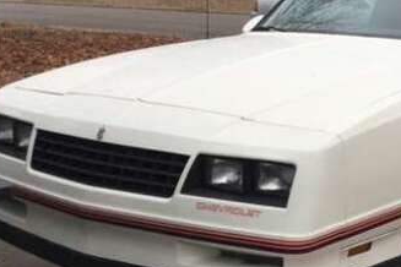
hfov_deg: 25.4
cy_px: 170
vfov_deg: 17.2
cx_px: 299
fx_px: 880
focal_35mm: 79
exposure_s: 1/215
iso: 25
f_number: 2.4
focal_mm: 3.3
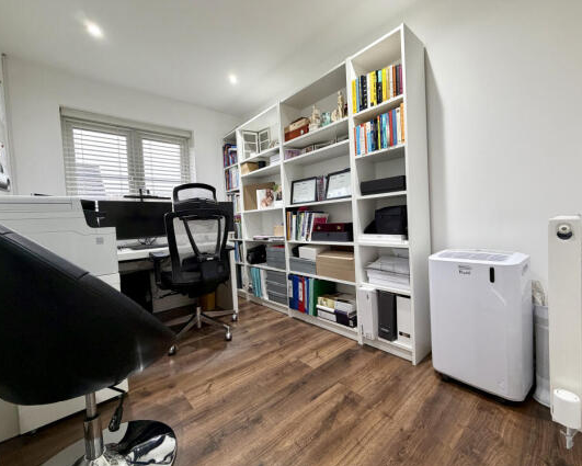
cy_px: 230
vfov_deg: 84.1
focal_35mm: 15
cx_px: 306
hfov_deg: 96.7
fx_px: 258
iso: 200
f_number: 2.2
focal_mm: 2.22
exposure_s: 1/50
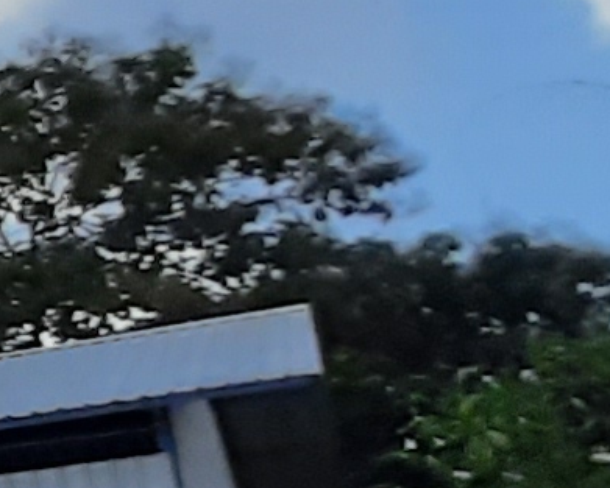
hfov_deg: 11.3
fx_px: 1914
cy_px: 474
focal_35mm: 106
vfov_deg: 14.3
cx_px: -1206
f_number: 2.2
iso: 40
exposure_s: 1/2857
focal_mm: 1.42
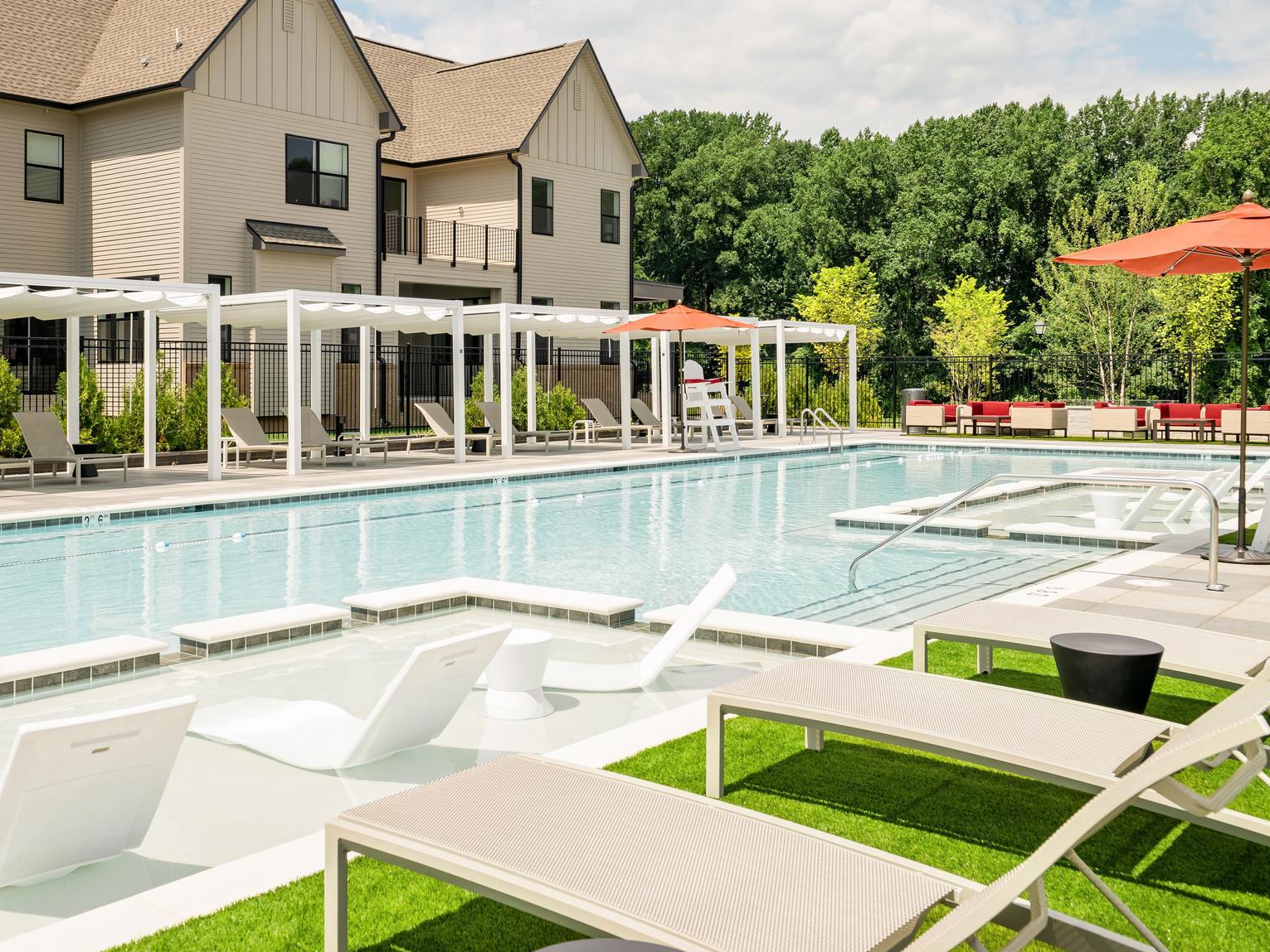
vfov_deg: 39.5
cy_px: 395
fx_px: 1321
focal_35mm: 36
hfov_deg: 51.1
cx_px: 535
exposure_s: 1/40
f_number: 8
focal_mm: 28
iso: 64
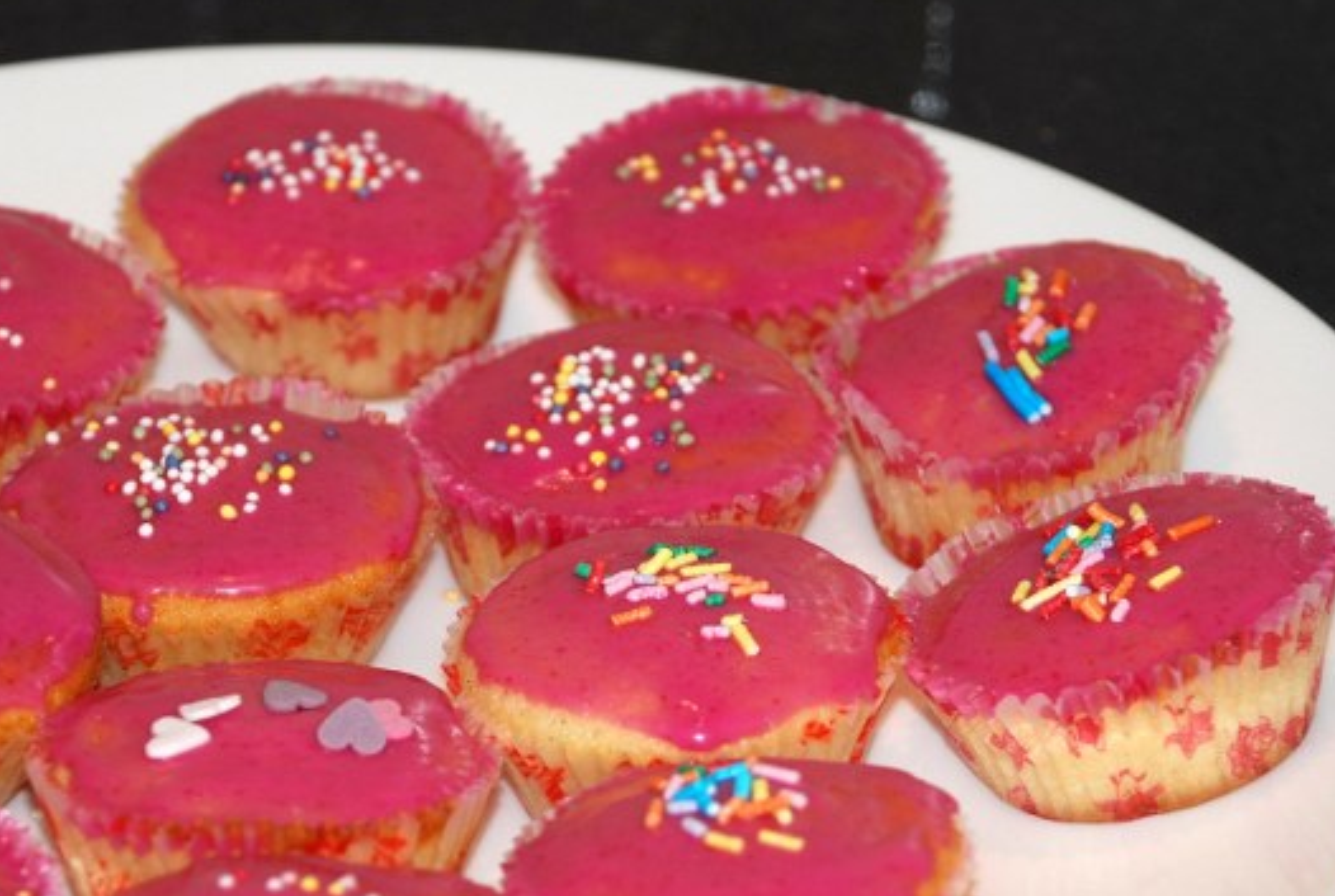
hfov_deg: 10.6
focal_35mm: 194
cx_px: 589
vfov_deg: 7.1
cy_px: 645
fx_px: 7199
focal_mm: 85
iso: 200
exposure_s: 1/60
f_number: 5.6
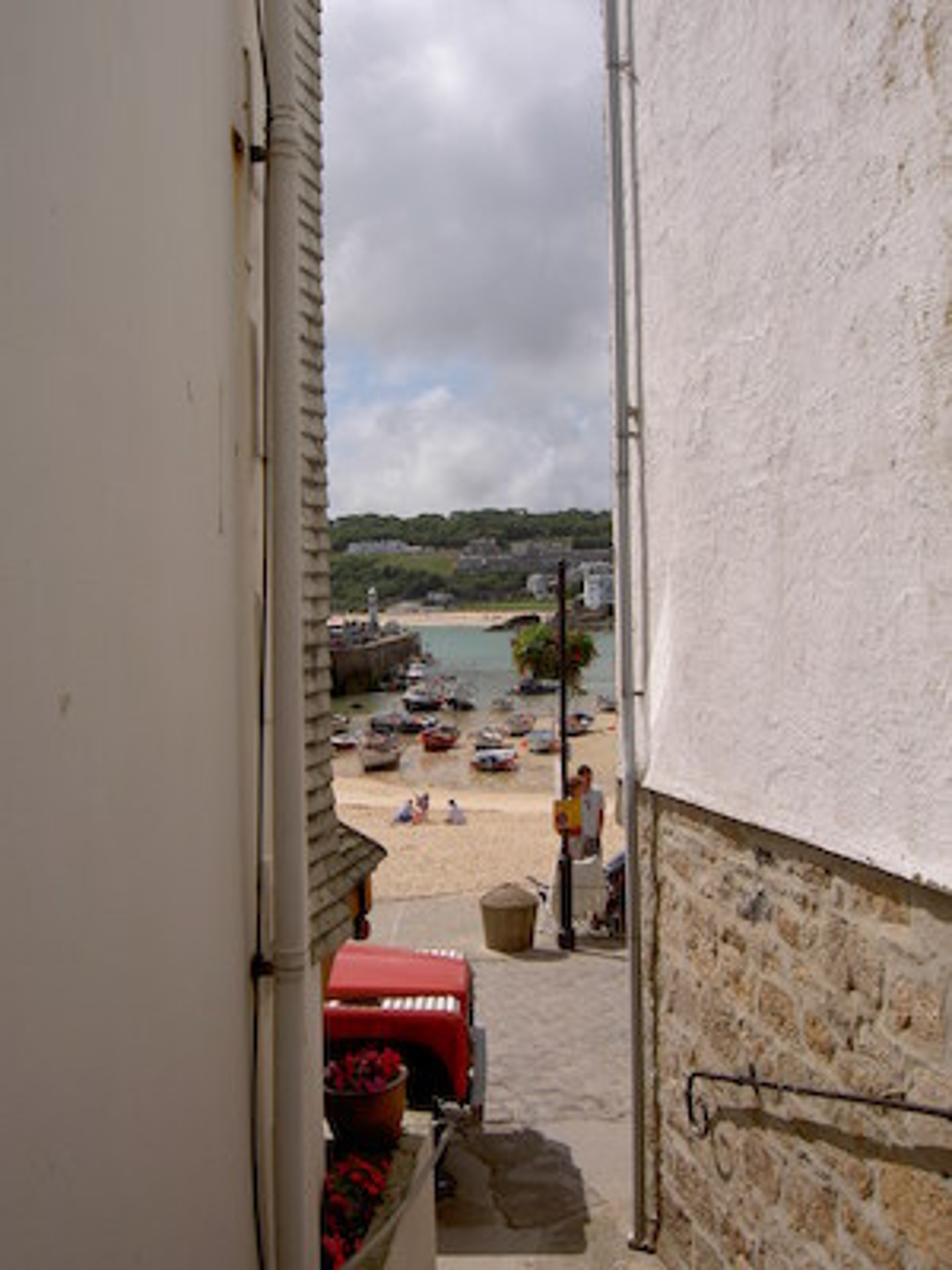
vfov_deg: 54.0
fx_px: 1247
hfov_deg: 41.8
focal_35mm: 34
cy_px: 635
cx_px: 476
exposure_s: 1/800
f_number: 4.7
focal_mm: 5.6
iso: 50
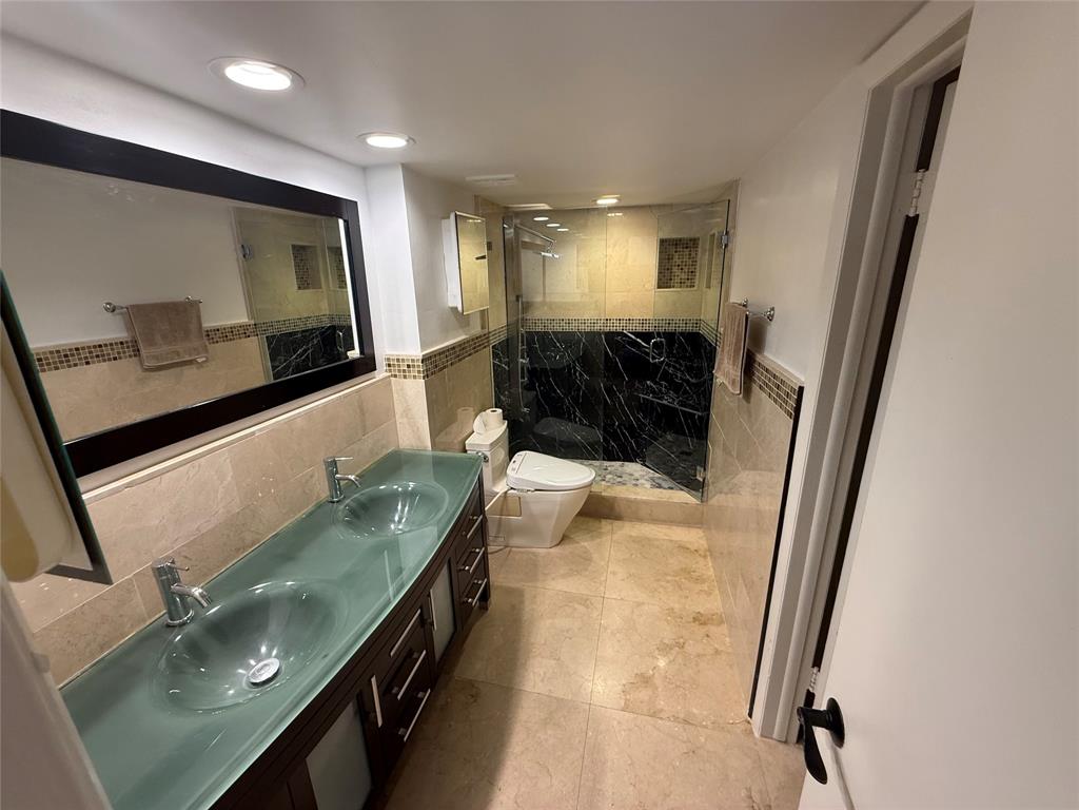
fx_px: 436
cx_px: 540
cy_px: 405
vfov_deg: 85.7
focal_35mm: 14
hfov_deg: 102.1
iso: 200
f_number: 2.2
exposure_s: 1/60
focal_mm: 2.22
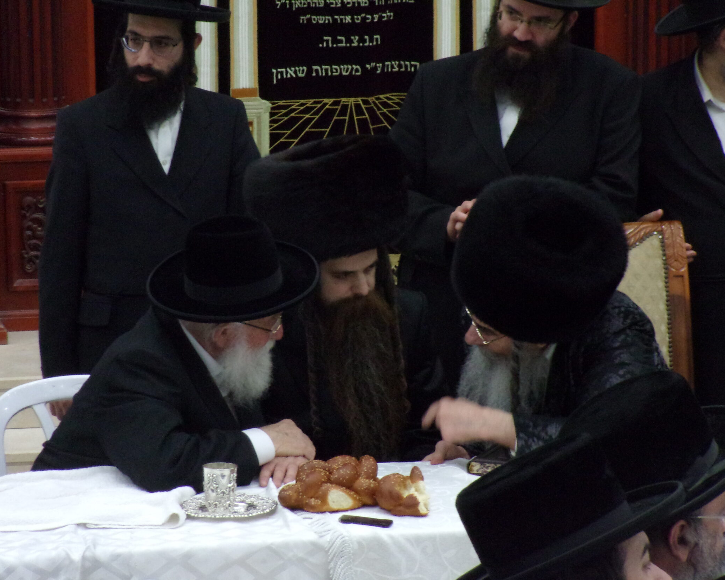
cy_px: 279
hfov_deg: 11.2
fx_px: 3690
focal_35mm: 172
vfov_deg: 9.0
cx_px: 381
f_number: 6.3
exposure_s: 1/60
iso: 500
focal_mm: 25.5
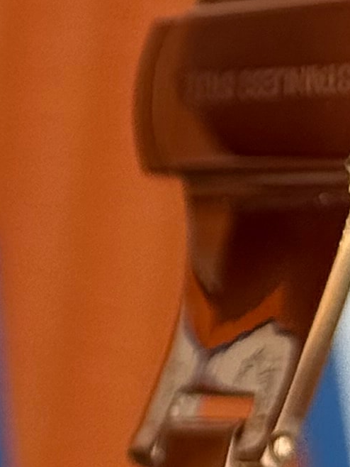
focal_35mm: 294
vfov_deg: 6.7
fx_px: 3961
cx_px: -395
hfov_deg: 5.0
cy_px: -207
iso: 80
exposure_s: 1/762
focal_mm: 6.76
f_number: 1.78
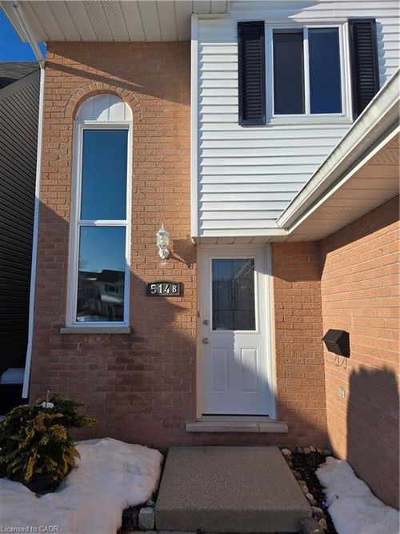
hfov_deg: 58.9
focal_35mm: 23
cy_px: 267
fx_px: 354
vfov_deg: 73.9
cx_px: 200
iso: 25
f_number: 1.8
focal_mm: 5.4
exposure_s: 1/2222
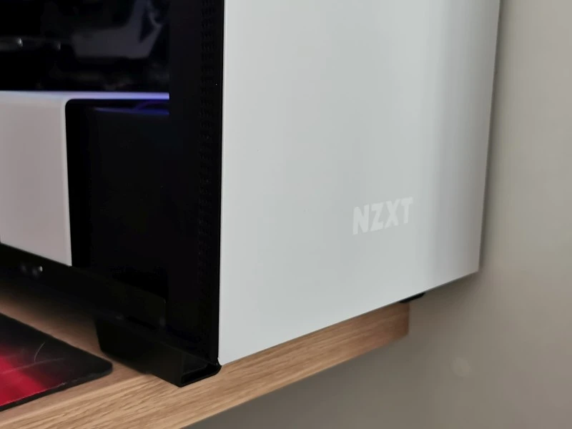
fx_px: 694
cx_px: 286
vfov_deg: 34.3
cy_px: 214
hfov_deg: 44.8
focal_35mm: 42
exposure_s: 1/120
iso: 320
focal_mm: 5.56
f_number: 1.6
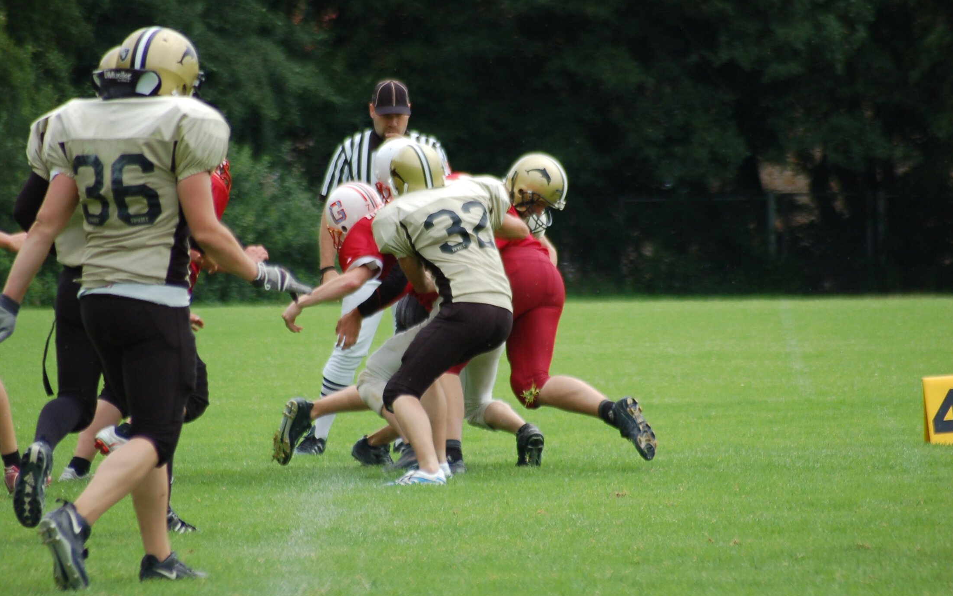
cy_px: 292
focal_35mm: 459
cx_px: 477
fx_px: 11921
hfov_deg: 4.6
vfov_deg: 2.9
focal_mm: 300
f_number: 5.6
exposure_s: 1/800
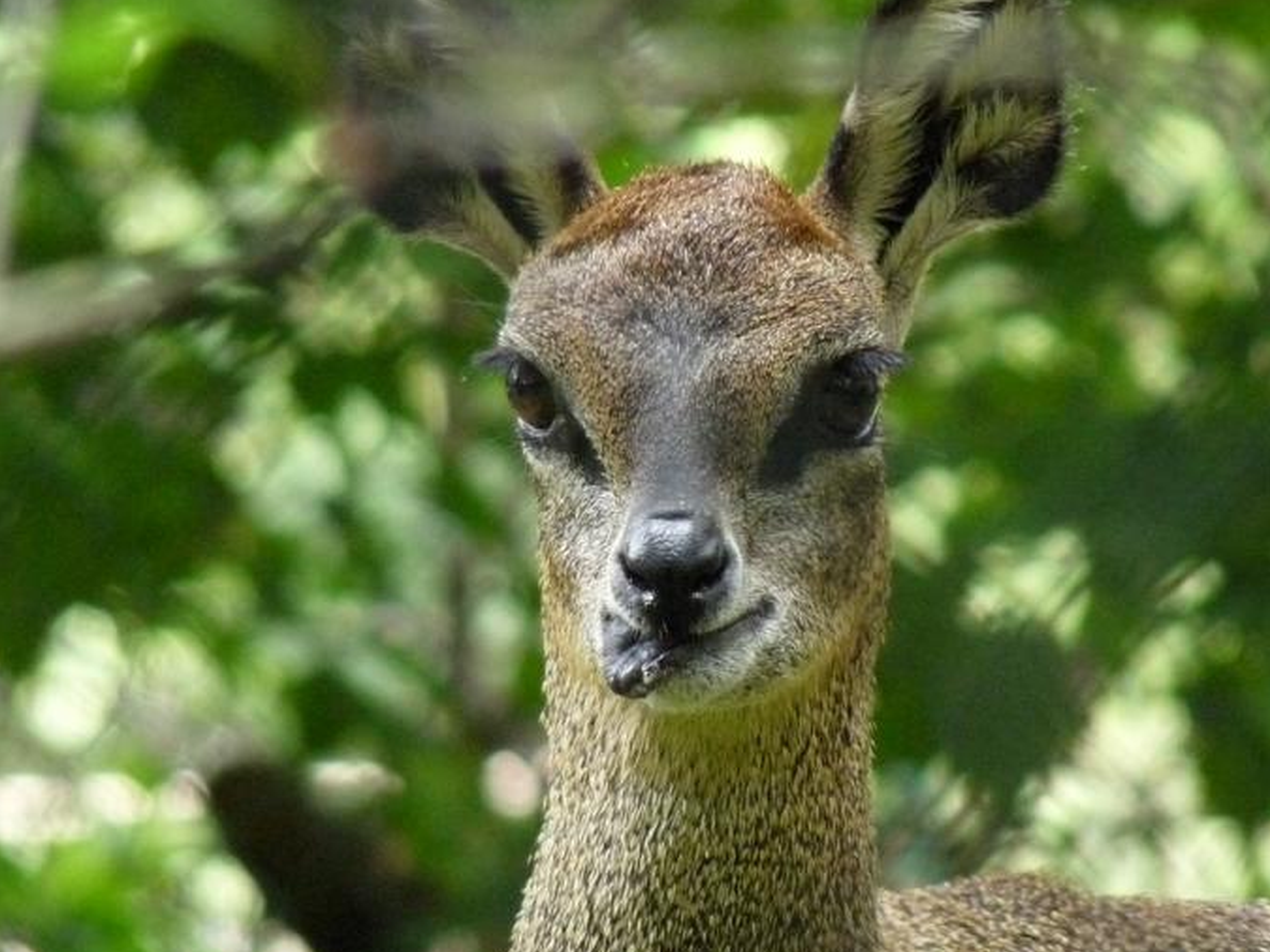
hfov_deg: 2.7
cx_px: 613
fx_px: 27365
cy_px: 549
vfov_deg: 2.0
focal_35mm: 746
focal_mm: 80.4
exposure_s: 1/250
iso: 640
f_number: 4
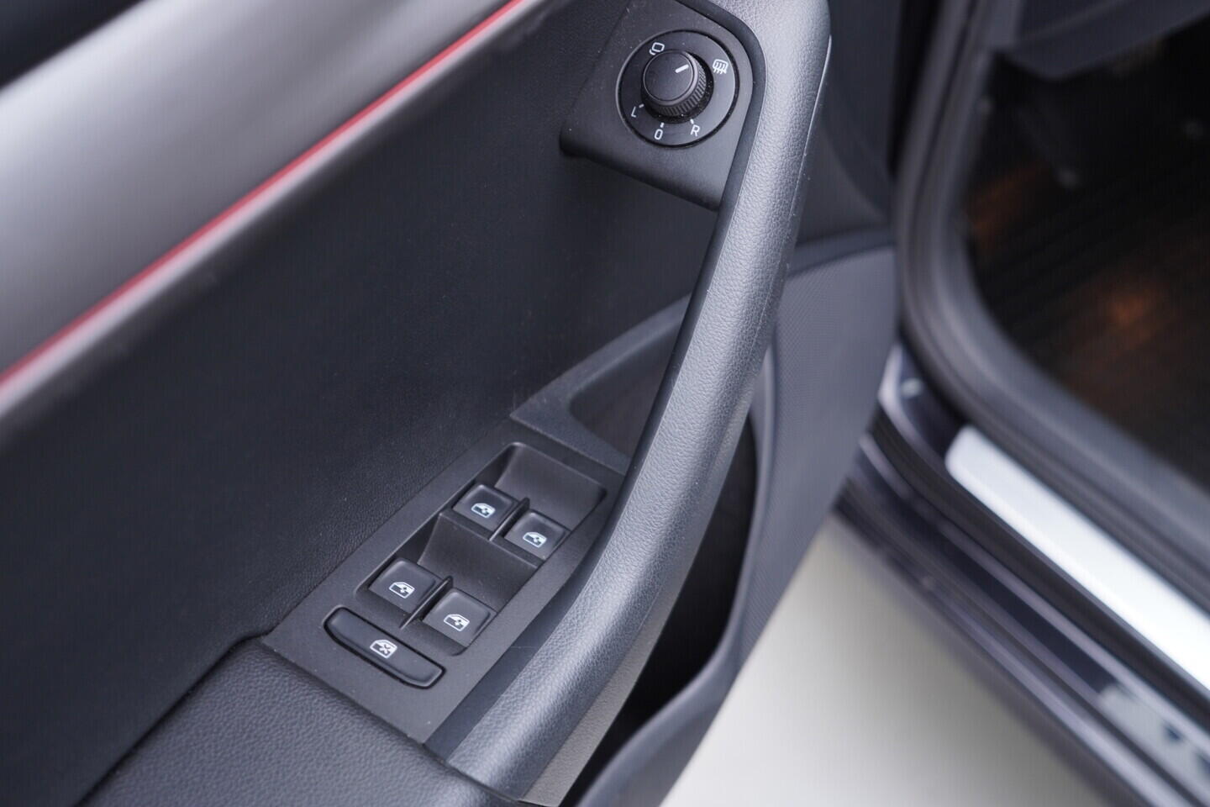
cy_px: 404
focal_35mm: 36
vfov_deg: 36.9
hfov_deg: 53.1
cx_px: 605
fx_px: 1210
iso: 250
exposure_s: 1/40
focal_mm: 24
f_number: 2.8
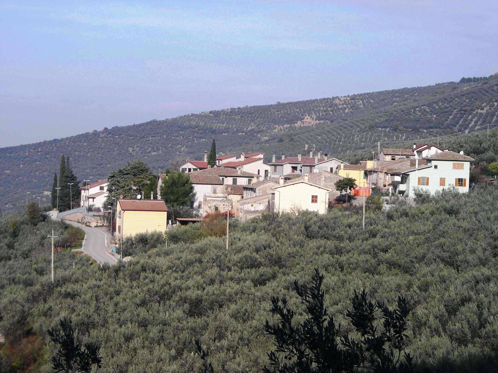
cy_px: 186
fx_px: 1669
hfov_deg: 17.0
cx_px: 249
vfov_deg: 12.8
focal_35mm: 116
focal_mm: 19.2
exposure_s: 1/270
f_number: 5.3
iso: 50
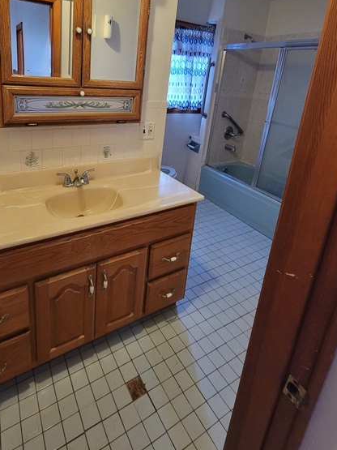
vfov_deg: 84.3
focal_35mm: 18
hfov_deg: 70.9
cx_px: 136
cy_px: 145
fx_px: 234
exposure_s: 1/30
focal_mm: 2.2
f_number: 2.2
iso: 400
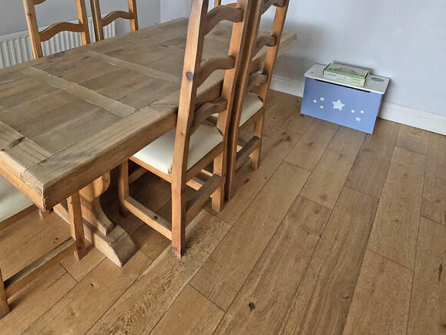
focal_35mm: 23
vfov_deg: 54.3
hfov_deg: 72.0
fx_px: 296
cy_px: 60
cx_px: 153
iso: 400
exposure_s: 1/60
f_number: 2.2
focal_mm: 2.2
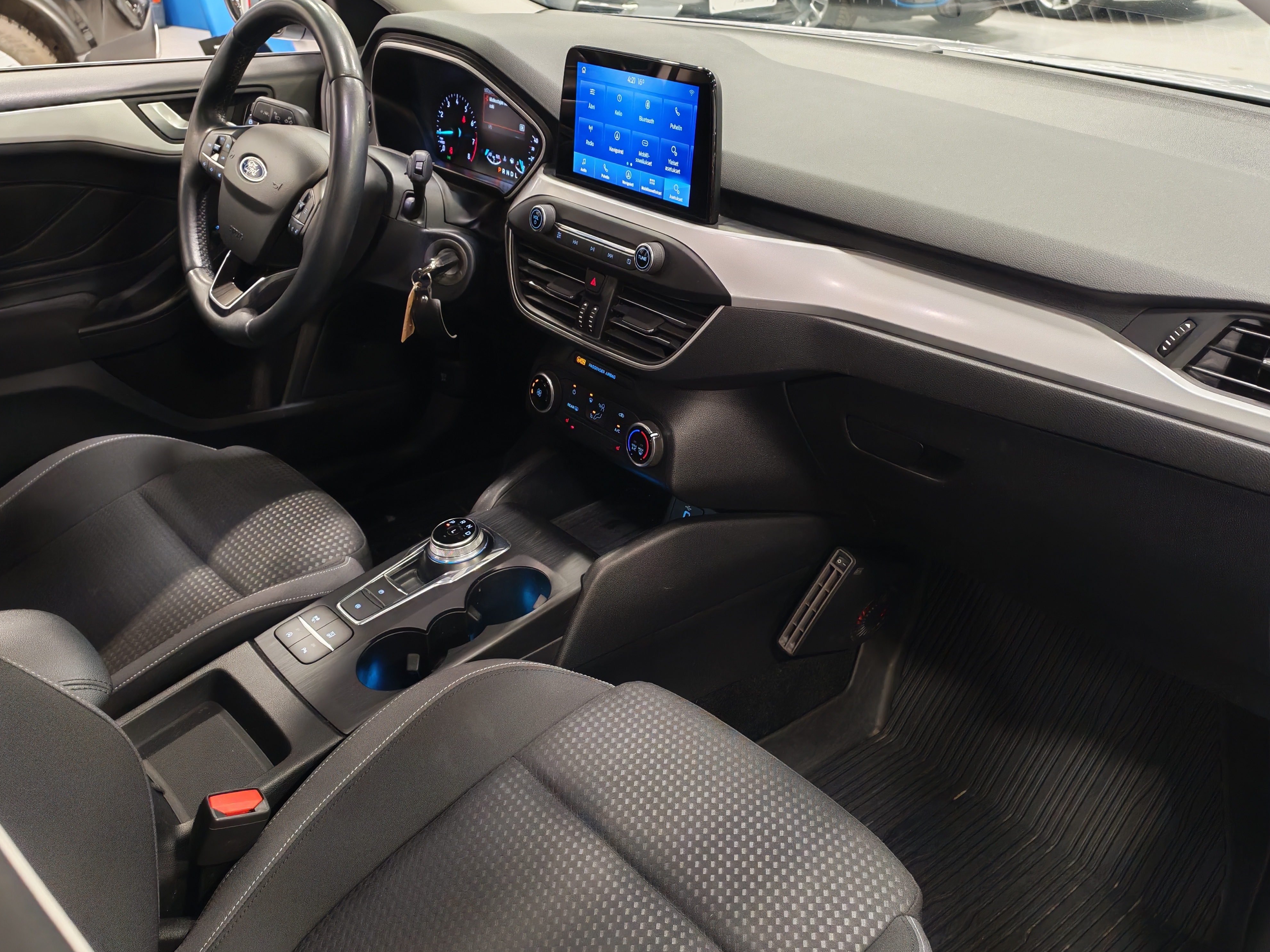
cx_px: 629
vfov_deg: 41.8
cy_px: 463
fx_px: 1247
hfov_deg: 54.0
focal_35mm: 34
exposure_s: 1/50
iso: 1000
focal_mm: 6.12
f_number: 1.9
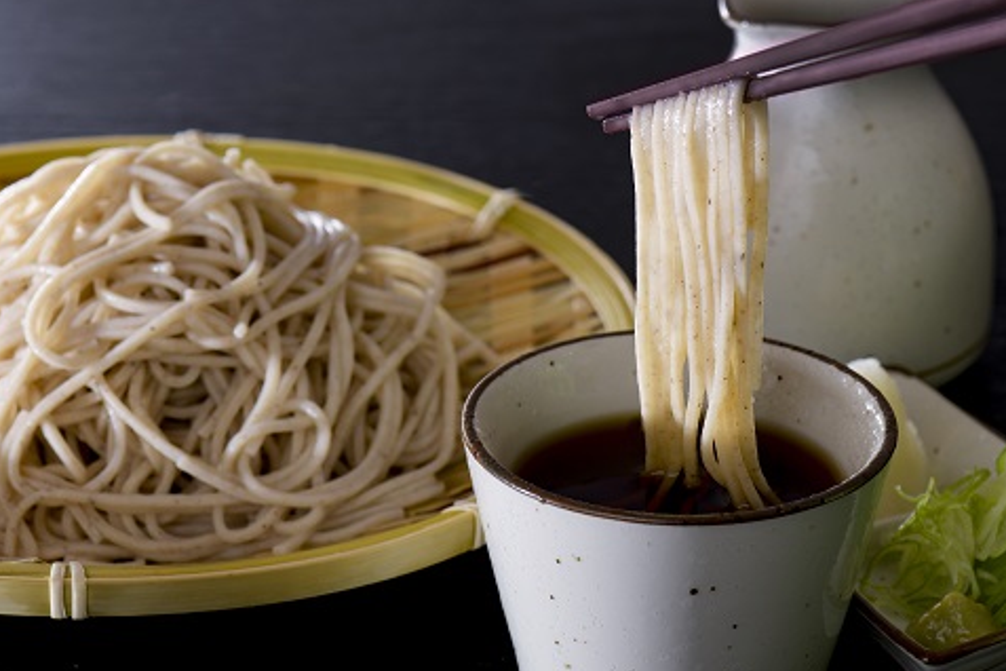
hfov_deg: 15.5
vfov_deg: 10.4
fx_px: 3688
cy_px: 359
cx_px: 477
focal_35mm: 132
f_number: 11
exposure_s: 1/200
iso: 100
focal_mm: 105
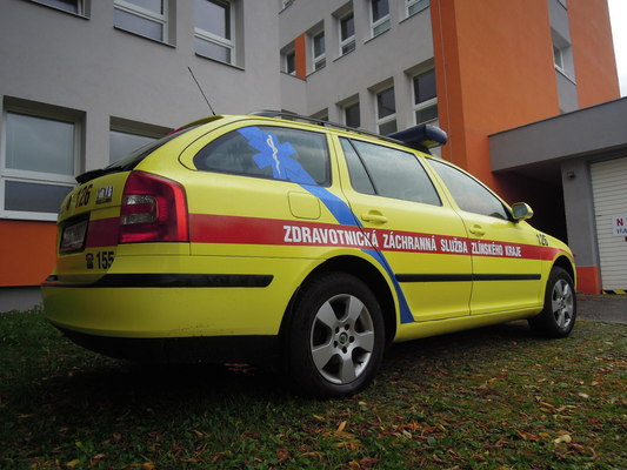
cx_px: 314
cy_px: 235
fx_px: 435
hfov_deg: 71.6
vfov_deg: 56.8
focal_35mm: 24
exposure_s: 1/1250
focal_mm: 4.3
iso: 160
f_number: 2.8
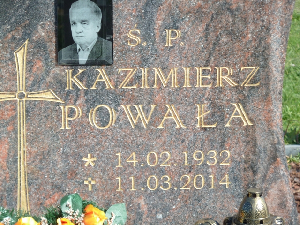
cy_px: 112
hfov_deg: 10.1
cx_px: 150
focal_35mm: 196
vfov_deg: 7.6
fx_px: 1699
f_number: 4.5
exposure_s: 1/320
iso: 100
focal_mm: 32.1
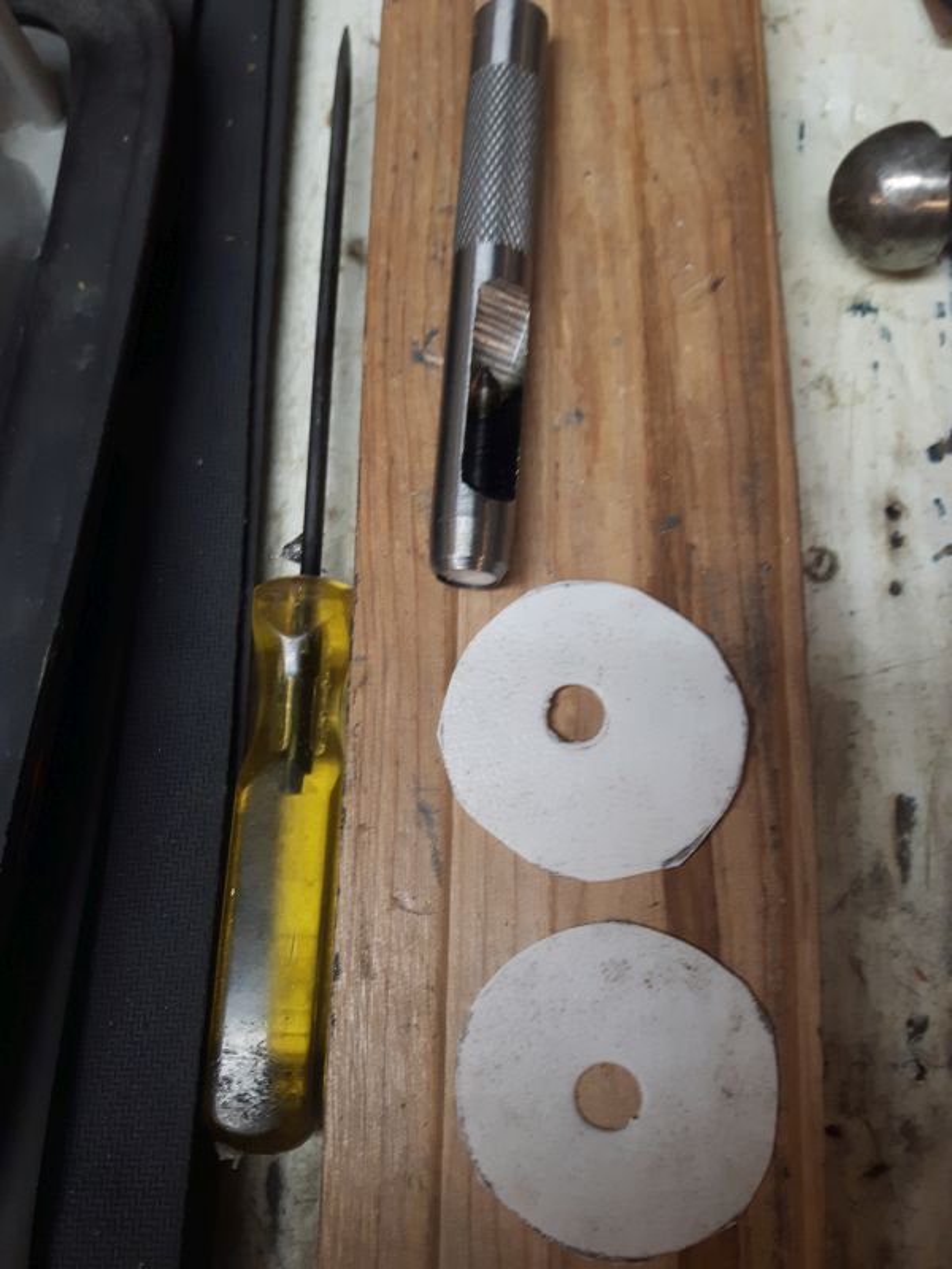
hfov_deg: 45.4
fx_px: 1137
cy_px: 634
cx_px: 476
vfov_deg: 58.4
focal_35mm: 31
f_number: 1.9
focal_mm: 3.7
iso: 80
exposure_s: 1/33
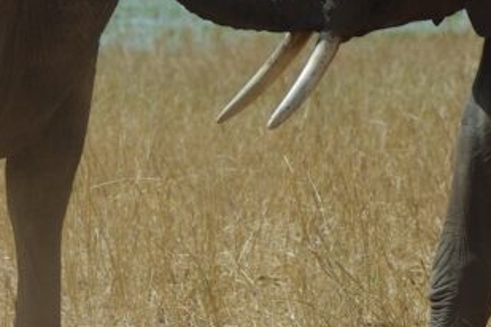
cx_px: 243
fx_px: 8142
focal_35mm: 597
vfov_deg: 2.3
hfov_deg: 3.5
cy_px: -55
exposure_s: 1/500
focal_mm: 120
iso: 100
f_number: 5.6
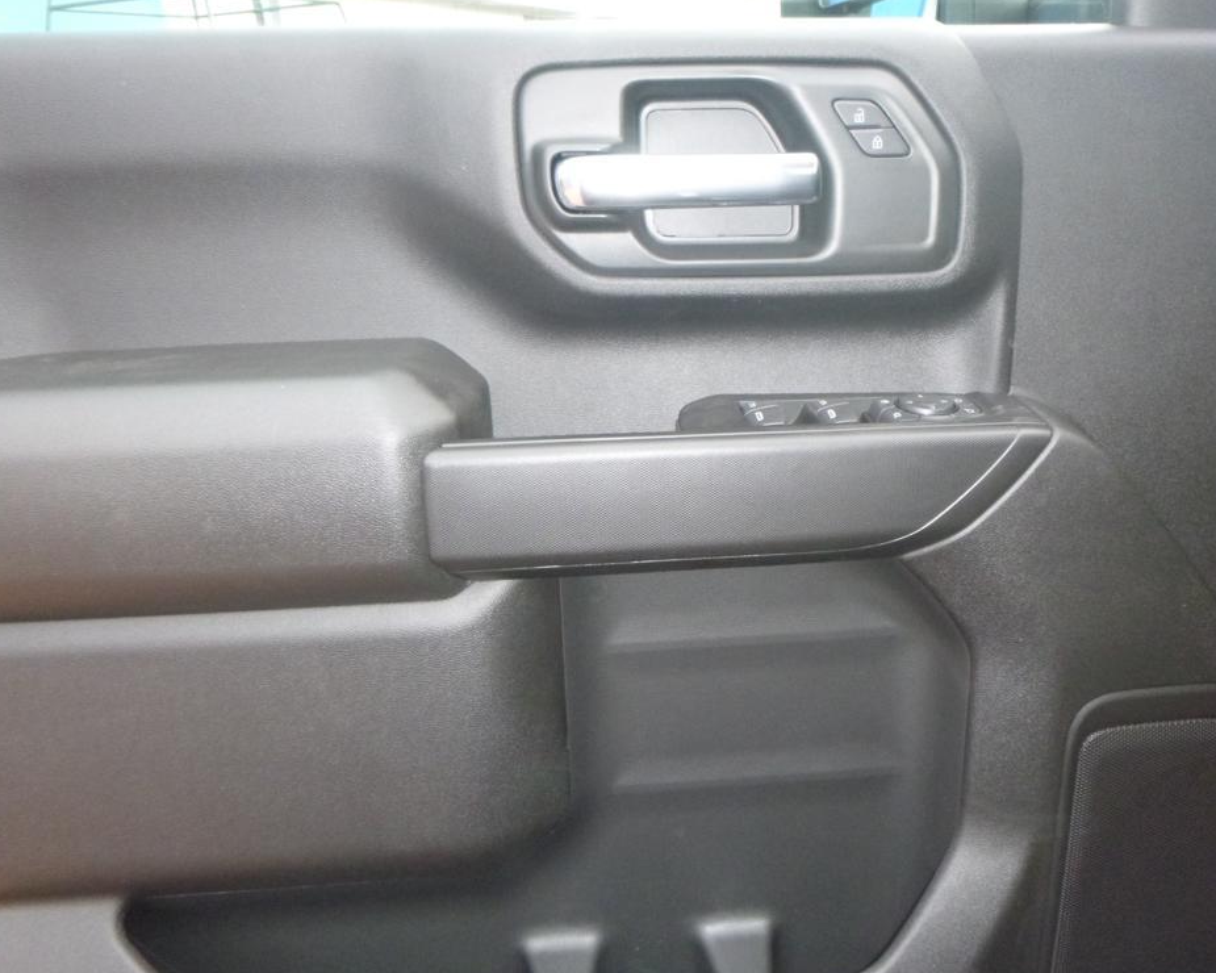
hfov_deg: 64.0
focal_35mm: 27
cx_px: 639
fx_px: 972
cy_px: 500
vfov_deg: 53.2
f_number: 3.9
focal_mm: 4.5
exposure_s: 1/60
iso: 400
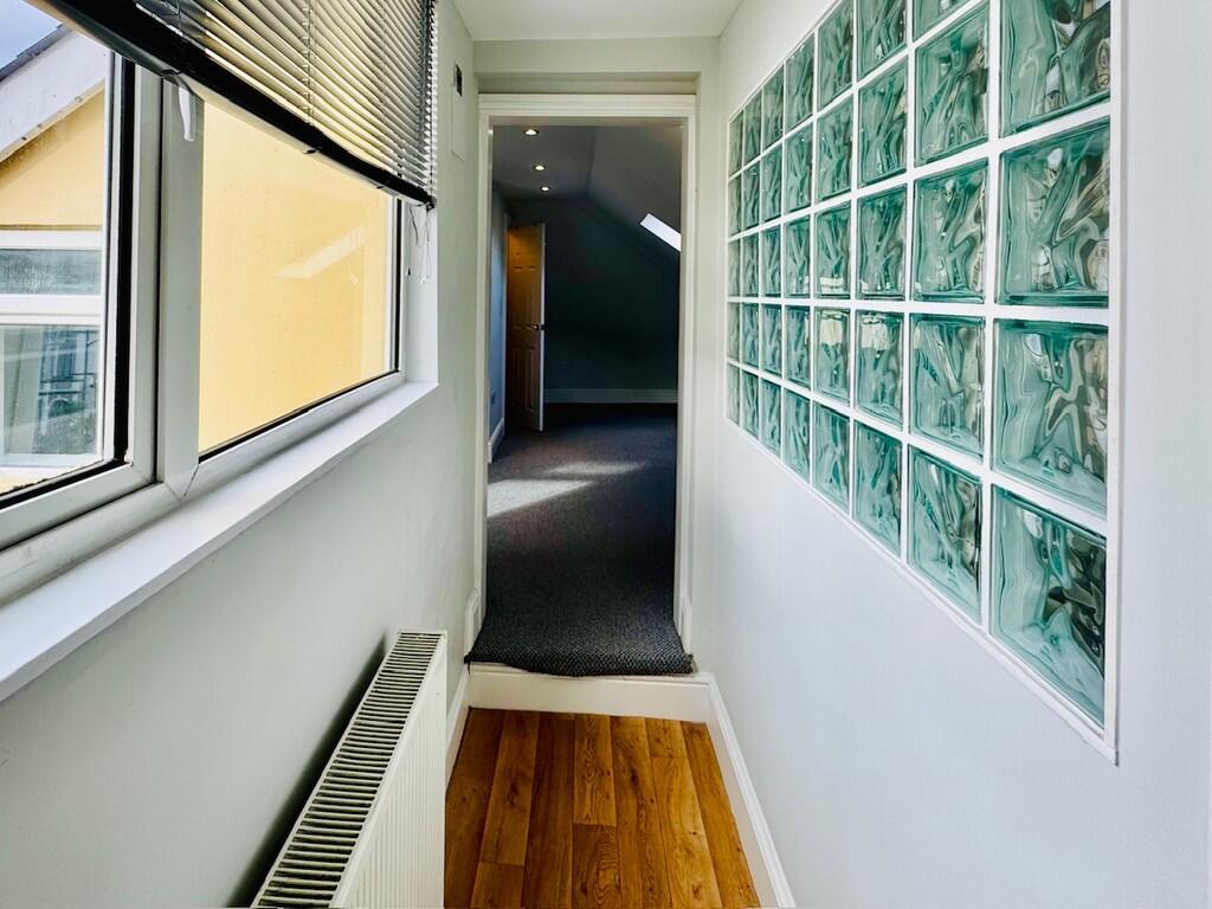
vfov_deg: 85.7
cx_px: 606
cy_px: 454
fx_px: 490
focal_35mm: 14
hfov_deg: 102.1
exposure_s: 1/185
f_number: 2.2
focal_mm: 2.22
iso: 40
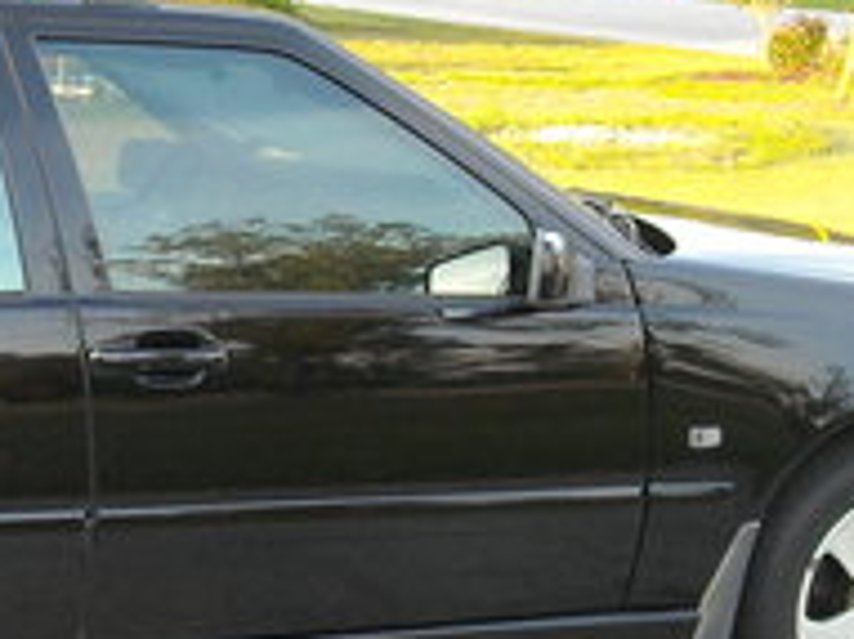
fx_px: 2712
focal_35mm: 110
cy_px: 402
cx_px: -67
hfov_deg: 17.3
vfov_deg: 13.4
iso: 183
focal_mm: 5.7
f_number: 2.8
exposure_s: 1/168
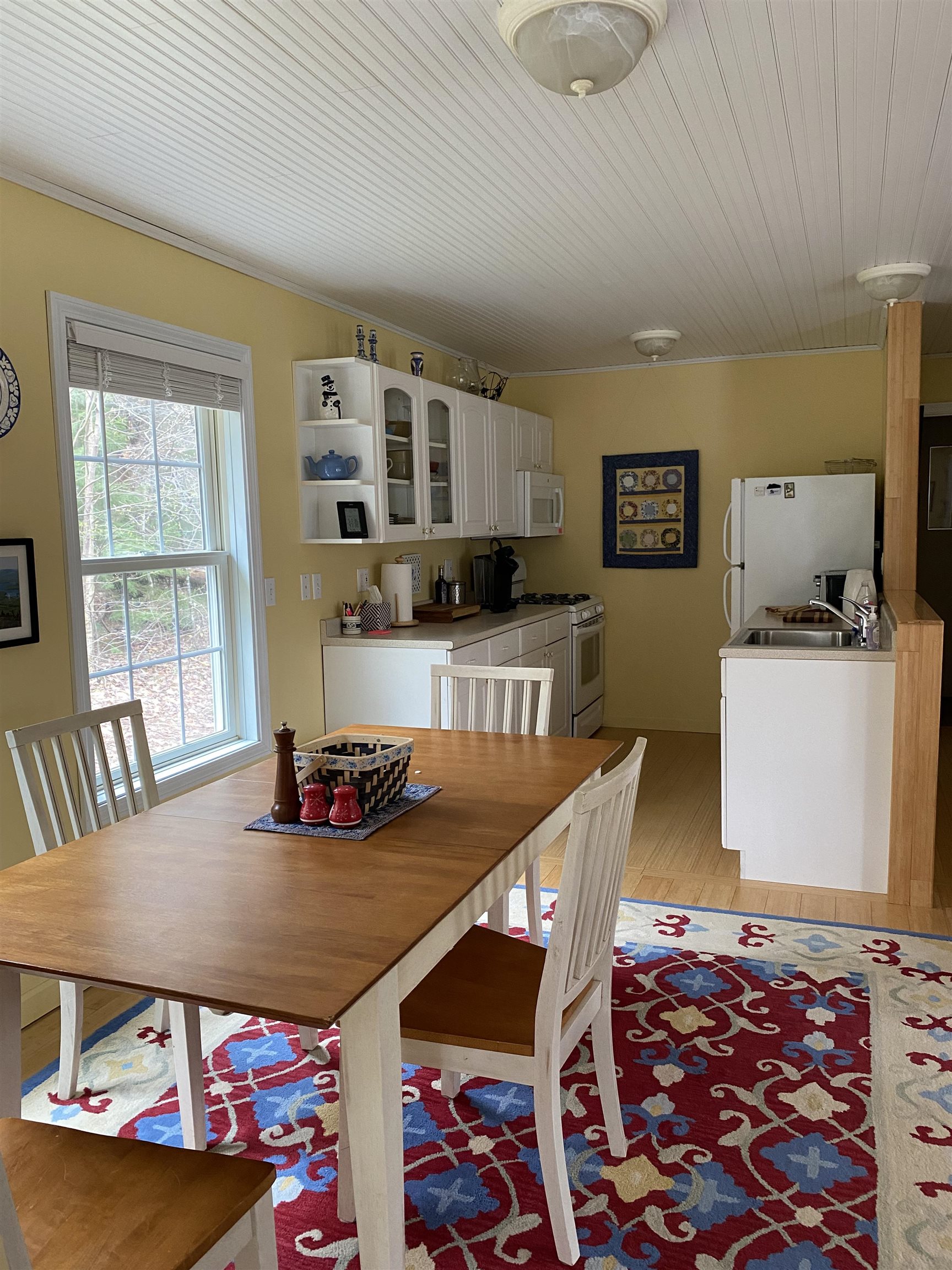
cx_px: 476
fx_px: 953
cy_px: 635
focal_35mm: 26
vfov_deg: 67.3
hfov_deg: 53.1
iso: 200
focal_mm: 4.25
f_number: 1.8
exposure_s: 1/60
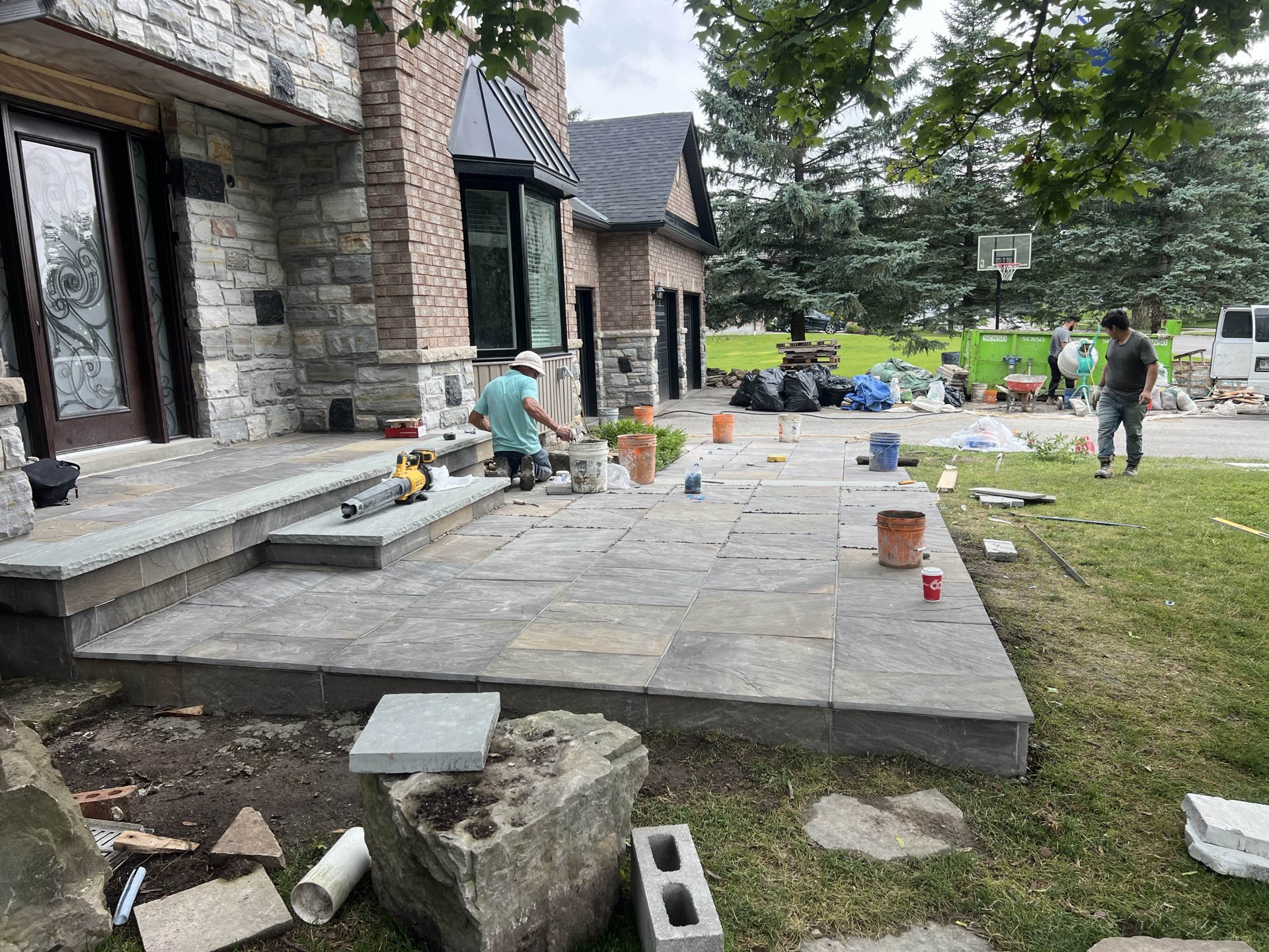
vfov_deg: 53.1
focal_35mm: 26
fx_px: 953
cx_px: 634
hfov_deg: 67.3
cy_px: 476
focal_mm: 5.7
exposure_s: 1/354
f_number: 1.5
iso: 50
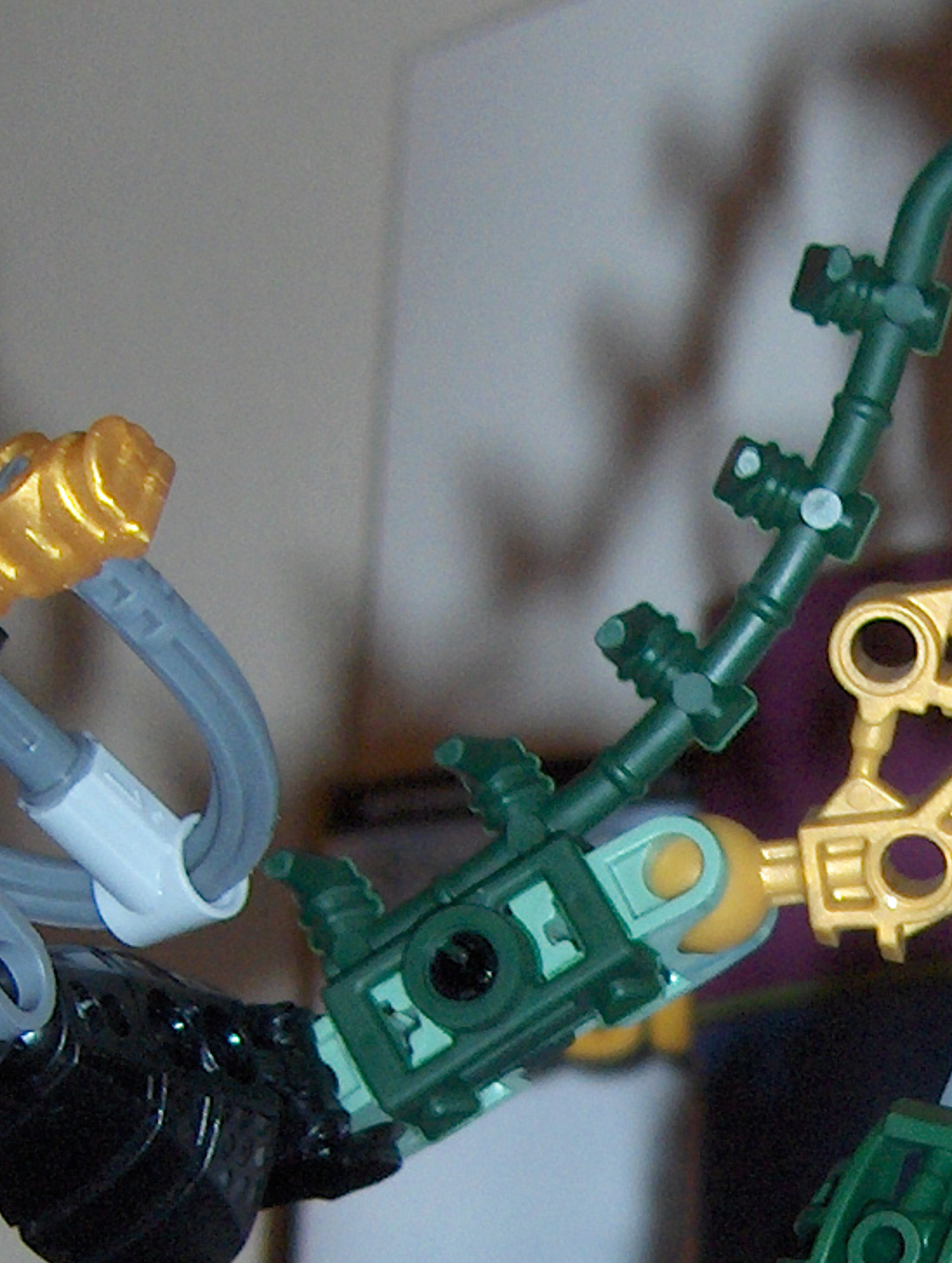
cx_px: 1001
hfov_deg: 10.6
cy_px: 1353
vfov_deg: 13.9
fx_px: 5081
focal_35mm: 139
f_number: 2.8
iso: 100
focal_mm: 8
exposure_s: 1/60
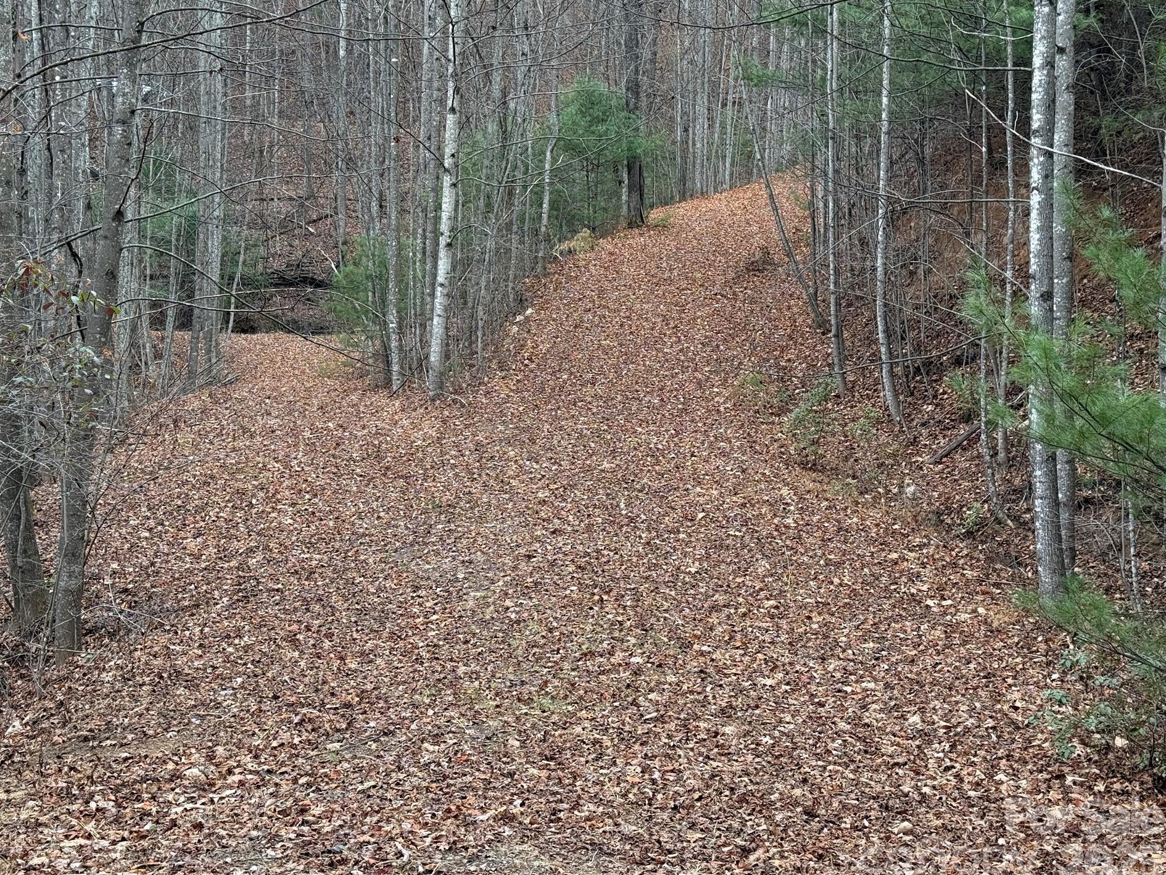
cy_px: 440
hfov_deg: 36.8
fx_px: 1752
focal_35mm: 52
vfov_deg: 28.0
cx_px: 577
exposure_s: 1/305
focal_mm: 6.76
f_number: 1.78
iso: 80
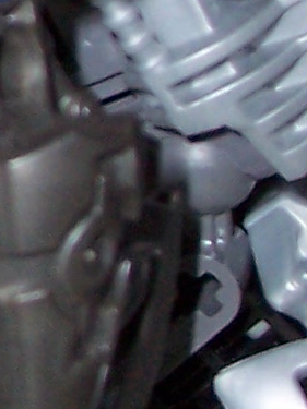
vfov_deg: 7.6
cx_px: -572
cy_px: -68
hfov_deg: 5.5
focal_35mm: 258
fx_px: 3053
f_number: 3
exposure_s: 1/60
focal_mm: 7
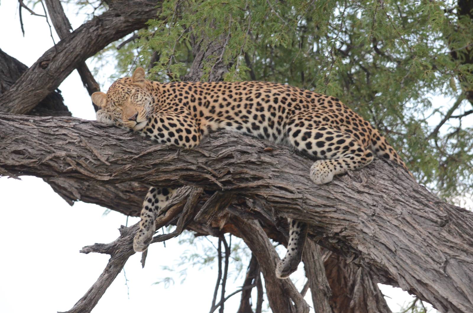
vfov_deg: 2.6
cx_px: 236
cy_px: 156
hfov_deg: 3.9
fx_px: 6884
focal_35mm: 525
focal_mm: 350
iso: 2500
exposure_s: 1/160
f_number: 6
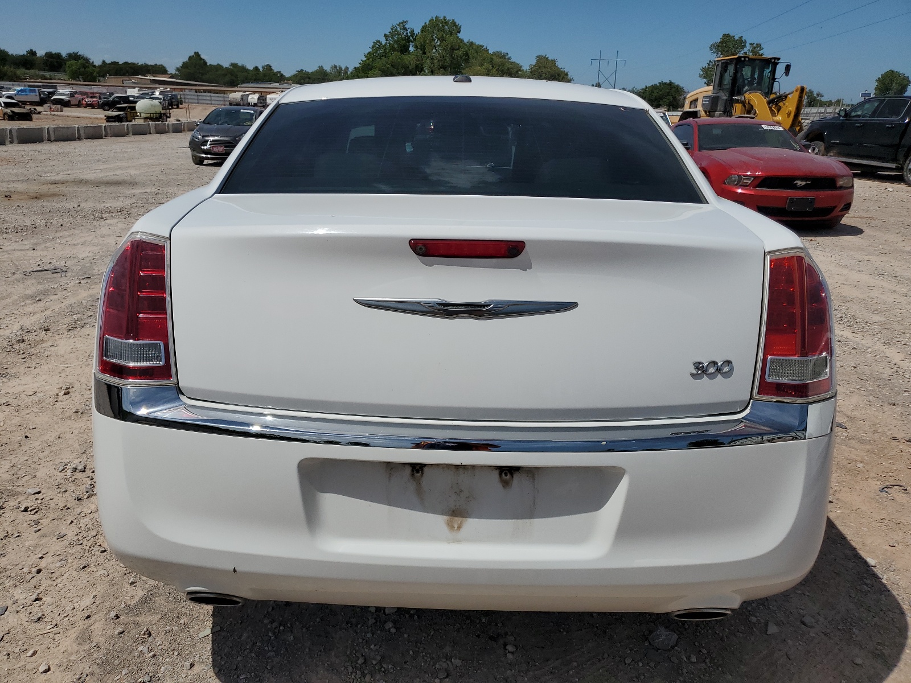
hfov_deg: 67.3
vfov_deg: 53.1
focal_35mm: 26
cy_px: 342
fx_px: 684
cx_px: 456
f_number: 1.5
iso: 50
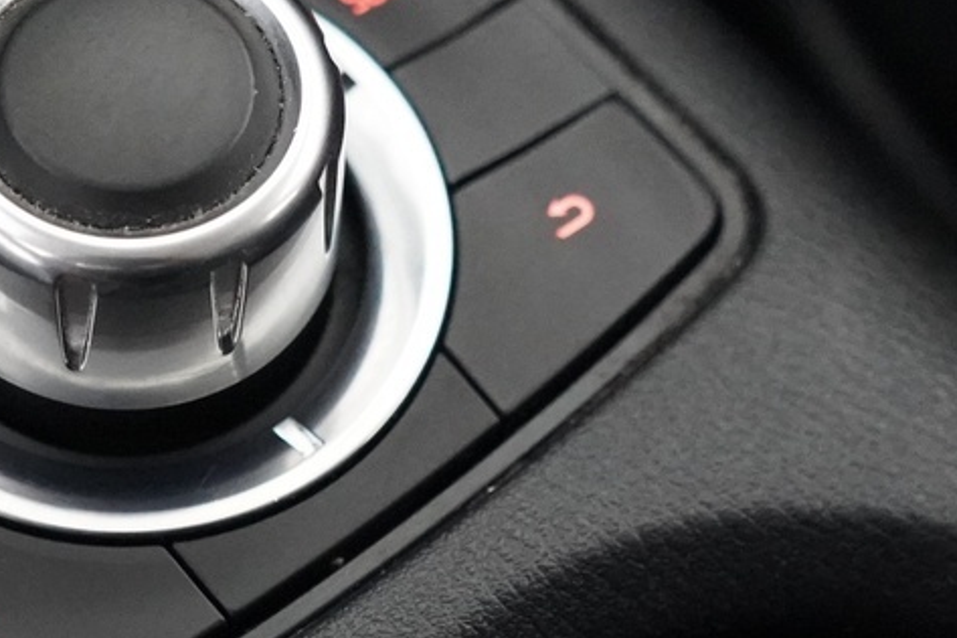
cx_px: 91
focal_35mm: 96
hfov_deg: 20.8
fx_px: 2551
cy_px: 338
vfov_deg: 14.2
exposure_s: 1/80
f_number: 3.5
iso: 12800
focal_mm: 28
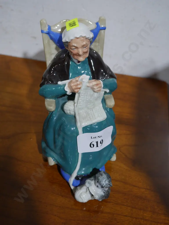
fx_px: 273
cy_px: 112
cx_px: 84
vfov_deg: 44.8
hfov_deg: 34.4
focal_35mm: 42
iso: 500
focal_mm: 21
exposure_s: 1/60
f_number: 4.6
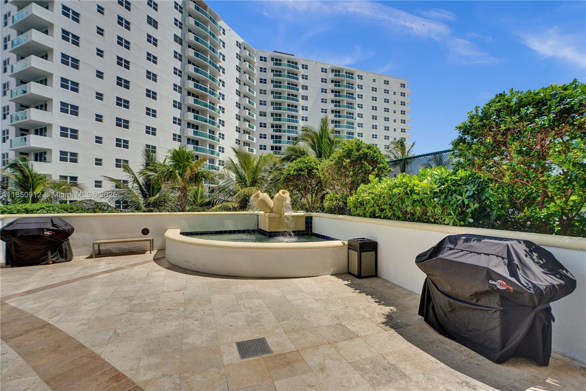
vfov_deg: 73.7
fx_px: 260
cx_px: 293
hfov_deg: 96.7
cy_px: 196
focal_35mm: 16
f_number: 5
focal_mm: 16
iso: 100
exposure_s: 1/500
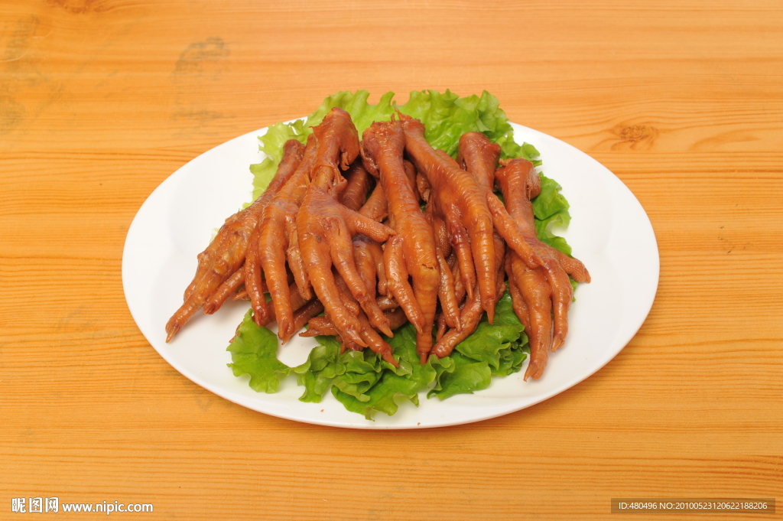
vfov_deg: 25.9
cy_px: 260
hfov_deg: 38.2
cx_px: 392
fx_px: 1130
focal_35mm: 52
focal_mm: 52
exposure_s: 1/125
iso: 200
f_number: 10
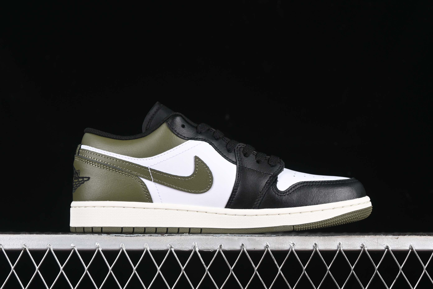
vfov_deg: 18.2
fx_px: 902
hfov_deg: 27.0
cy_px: 144
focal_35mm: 75
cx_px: 216
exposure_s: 1/60
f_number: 6.3
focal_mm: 50
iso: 160
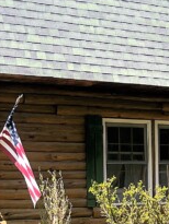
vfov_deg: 15.1
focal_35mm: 130
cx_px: 304
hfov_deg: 10.7
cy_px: 163
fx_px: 845
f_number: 1.6
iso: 32
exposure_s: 1/1164
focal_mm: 5.1
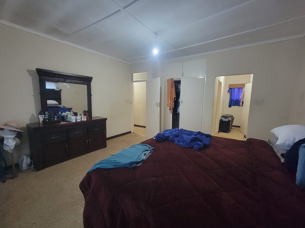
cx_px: 152
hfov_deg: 106.2
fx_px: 115
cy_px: 114
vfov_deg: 89.9
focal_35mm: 13
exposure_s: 1/25
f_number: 2.2
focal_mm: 2.2
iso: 800
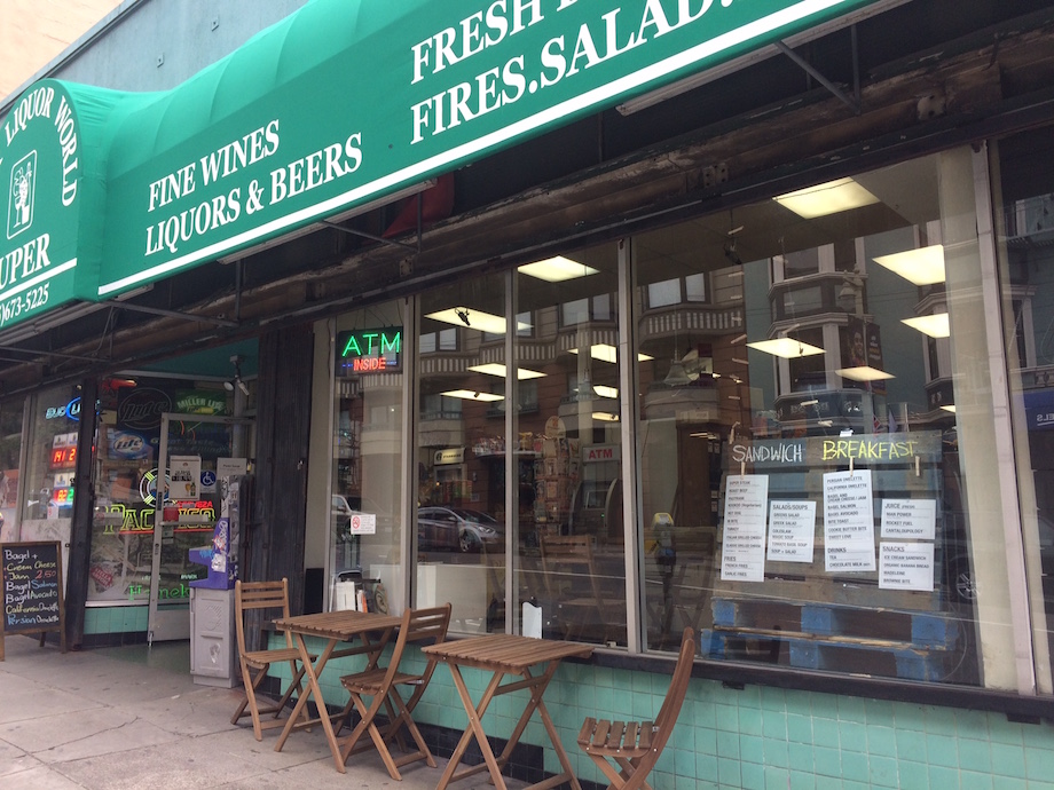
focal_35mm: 29
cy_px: 395
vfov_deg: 48.2
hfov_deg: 61.7
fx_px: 883
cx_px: 527
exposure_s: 1/120
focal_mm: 4.15
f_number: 2.2
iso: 40
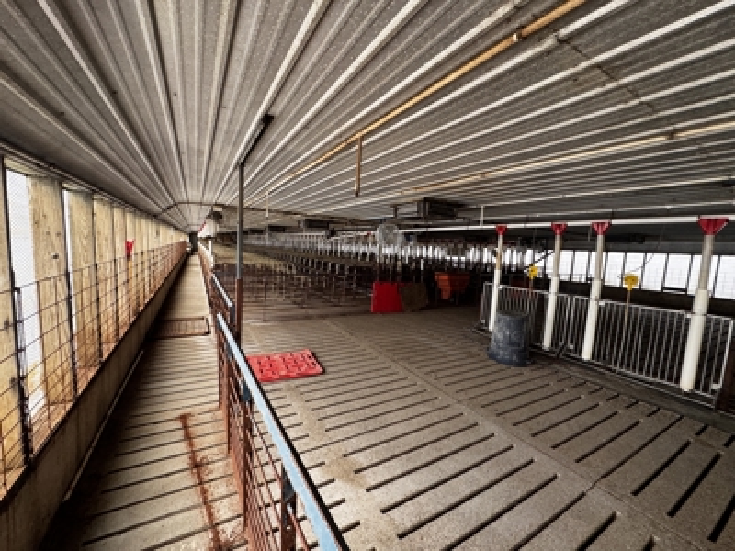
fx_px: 297
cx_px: 368
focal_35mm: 14
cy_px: 276
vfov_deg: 85.7
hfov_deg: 102.1
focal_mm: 2.22
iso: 50
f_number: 2.2
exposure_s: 1/99
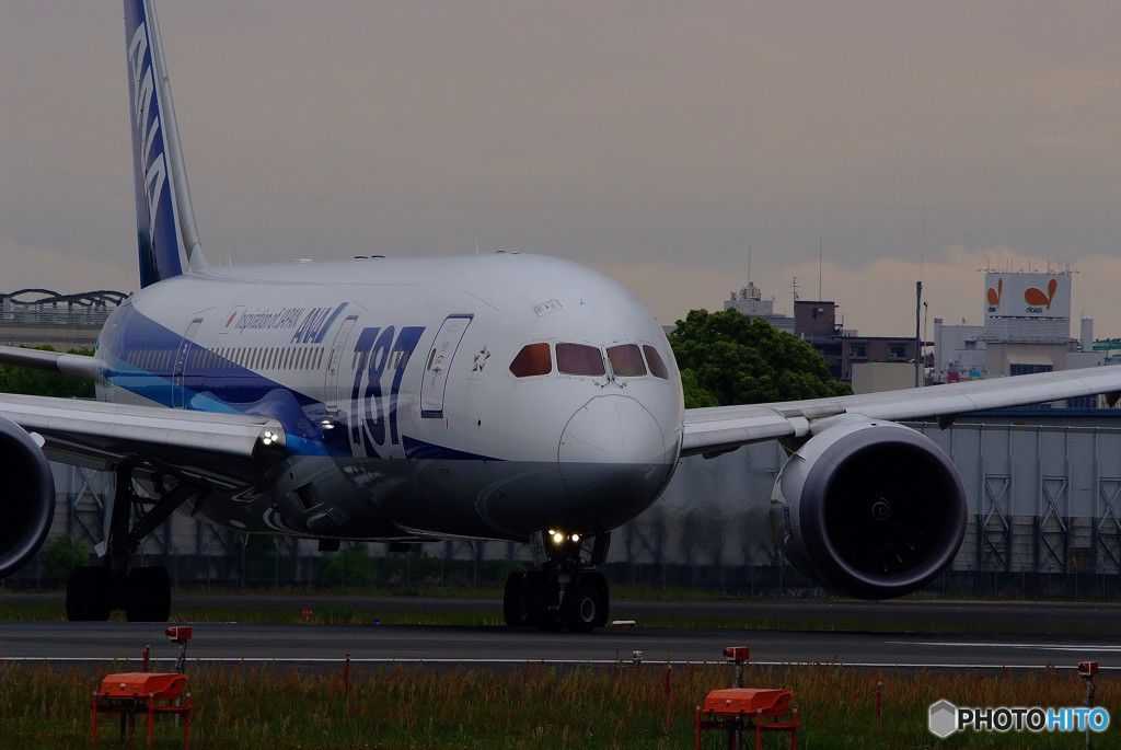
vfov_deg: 3.4
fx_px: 12624
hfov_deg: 5.1
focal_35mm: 405
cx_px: 560
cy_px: 375
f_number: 9
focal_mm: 270
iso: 400
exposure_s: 1/1600
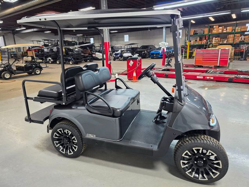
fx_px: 165
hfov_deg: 73.9
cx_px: 124
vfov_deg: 58.9
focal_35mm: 23
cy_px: 94
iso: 200
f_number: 1.7
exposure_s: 1/120
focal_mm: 6.3
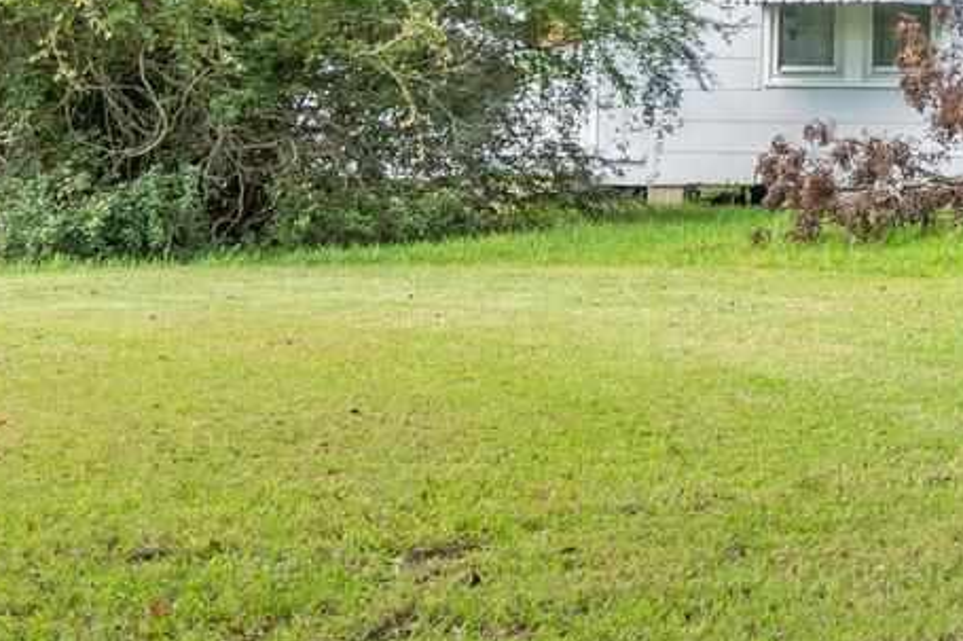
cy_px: -76
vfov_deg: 14.4
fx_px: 2467
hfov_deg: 18.5
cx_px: 1598
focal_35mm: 92
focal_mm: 20.5
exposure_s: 1/320
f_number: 8
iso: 640
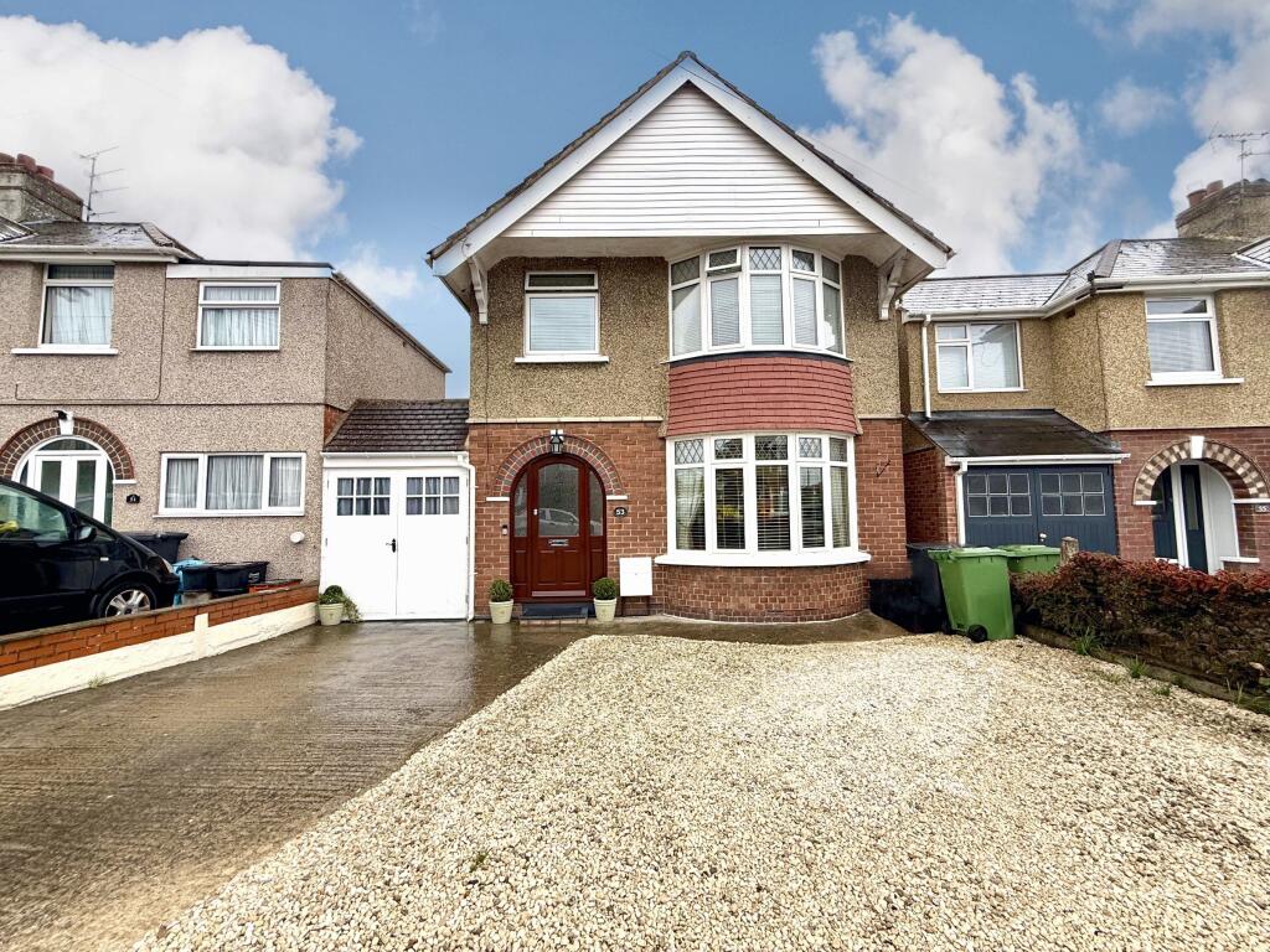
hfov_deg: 102.1
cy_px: 476
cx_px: 635
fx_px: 514
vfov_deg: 85.7
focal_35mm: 14
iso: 50
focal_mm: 2.22
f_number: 2.2
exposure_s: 1/151
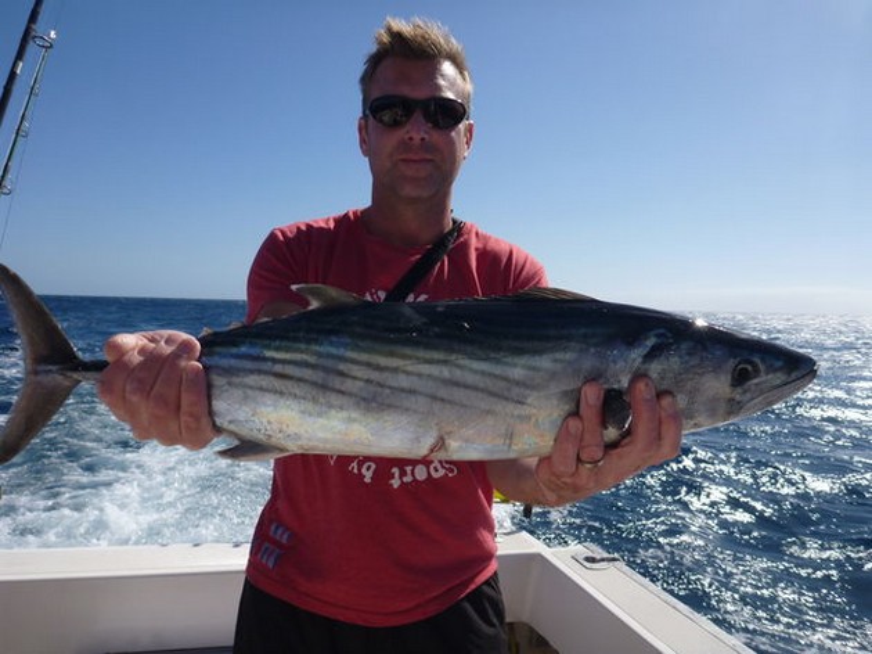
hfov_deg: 63.5
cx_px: 436
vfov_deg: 49.7
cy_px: 327
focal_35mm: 28
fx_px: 705
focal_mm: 4.9
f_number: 10
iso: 100
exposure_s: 1/200
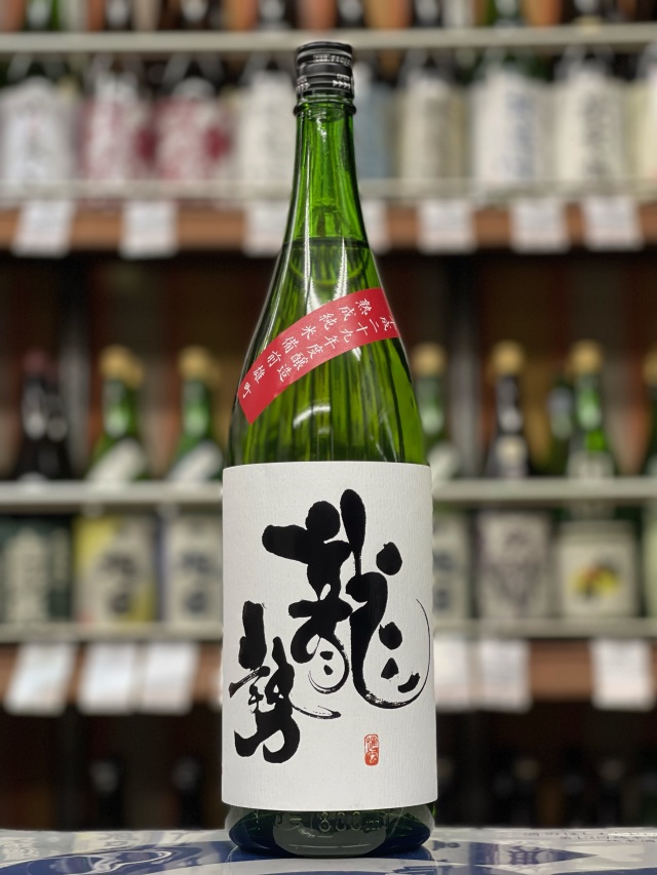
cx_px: 328
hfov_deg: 22.9
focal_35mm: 64
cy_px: 438
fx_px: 1619
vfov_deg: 30.3
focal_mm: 7.5
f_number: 2.2
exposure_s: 1/50
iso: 125
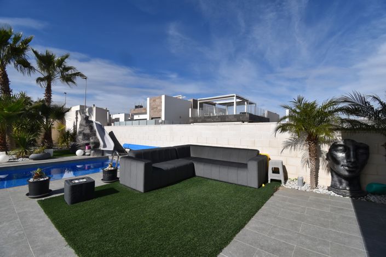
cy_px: 128
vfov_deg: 77.2
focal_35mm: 15
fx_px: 161
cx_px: 193
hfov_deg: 100.4
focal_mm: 10
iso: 100
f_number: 10
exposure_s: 1/400
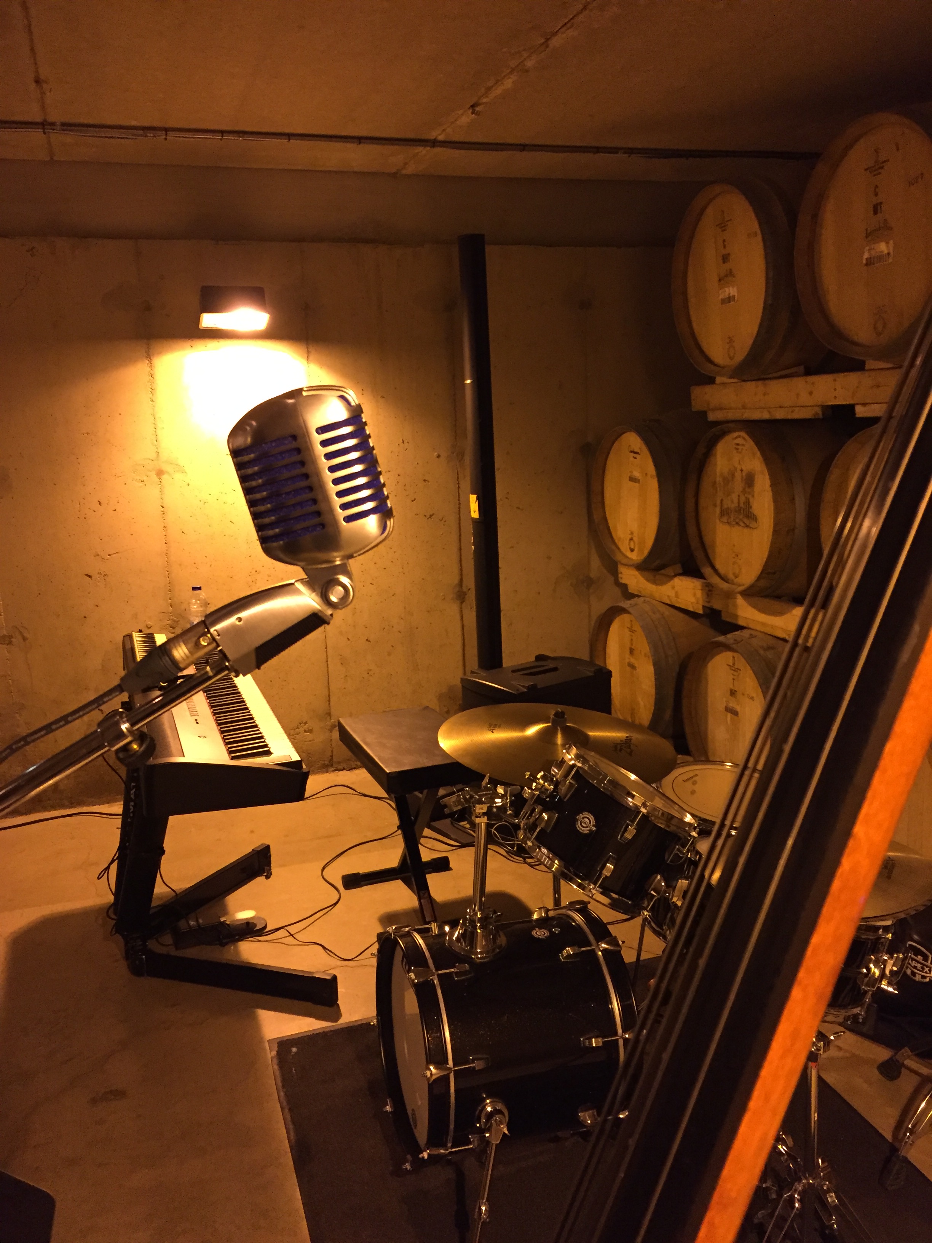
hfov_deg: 48.2
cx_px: 466
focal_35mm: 29
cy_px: 622
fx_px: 1041
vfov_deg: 61.7
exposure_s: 1/30
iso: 250
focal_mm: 4.15
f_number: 2.2
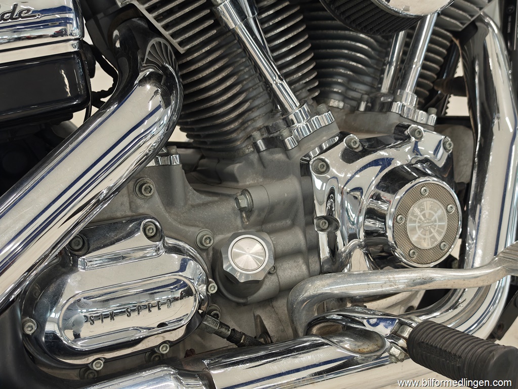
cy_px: 194
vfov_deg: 31.5
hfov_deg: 41.2
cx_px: 259
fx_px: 688
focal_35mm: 46
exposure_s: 1/65.3
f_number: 2
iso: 145
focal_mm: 8.72
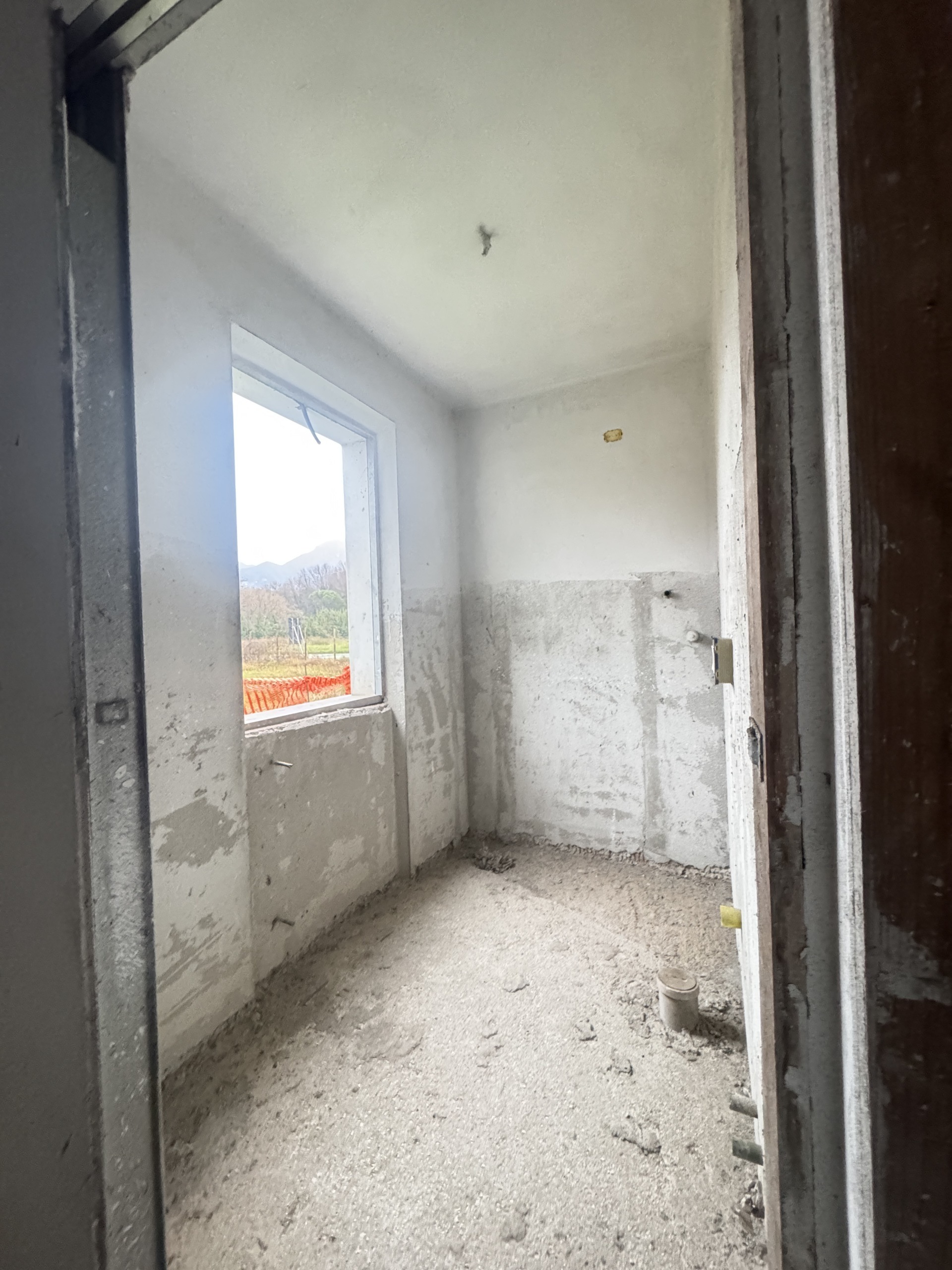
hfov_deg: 85.7
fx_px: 513
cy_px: 635
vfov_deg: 102.1
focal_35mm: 14
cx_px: 476
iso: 1000
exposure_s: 1/60
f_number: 2.2
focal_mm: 2.22
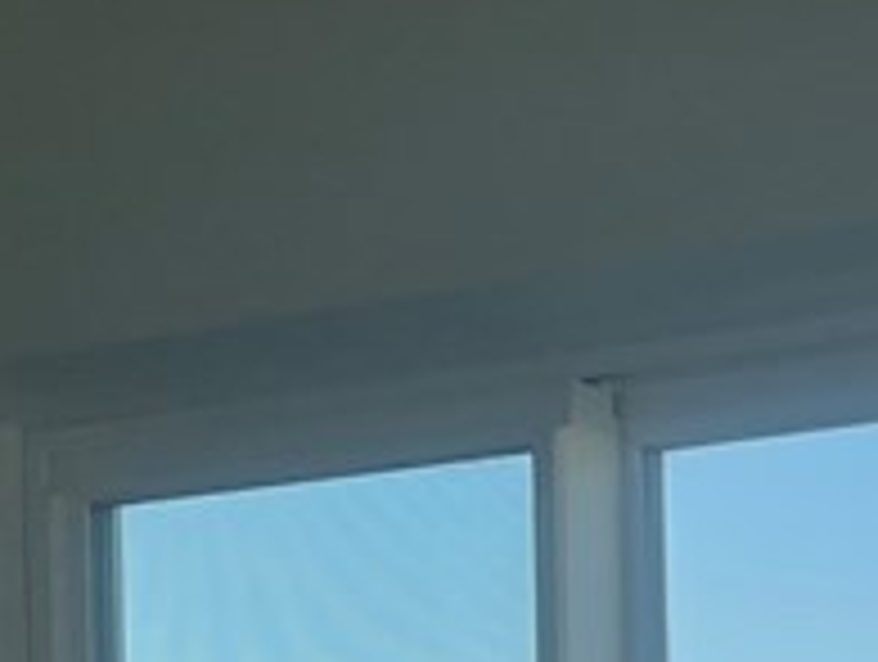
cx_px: 1896
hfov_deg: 12.7
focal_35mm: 131
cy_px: 1351
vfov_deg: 10.4
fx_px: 3329
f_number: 1.6
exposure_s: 1/887
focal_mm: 5.1
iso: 32
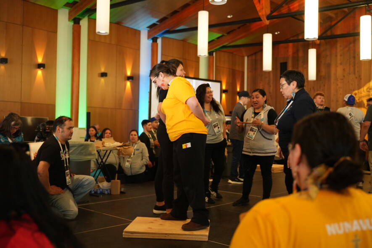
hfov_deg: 50.9
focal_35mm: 38
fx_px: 391
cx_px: 186
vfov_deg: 35.2
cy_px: 124
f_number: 3.2
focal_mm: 37.8
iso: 1600
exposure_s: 1/125
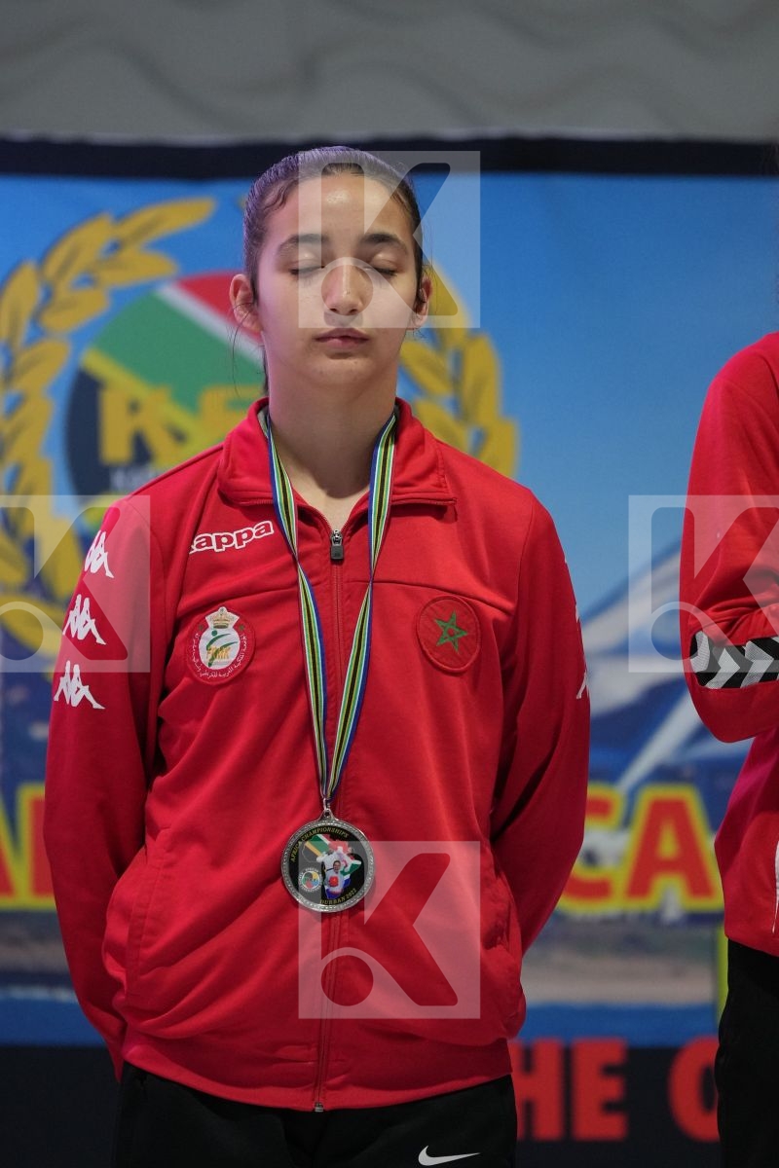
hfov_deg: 4.6
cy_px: 584
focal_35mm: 300
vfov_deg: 6.9
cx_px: 390
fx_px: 9737
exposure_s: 1/250
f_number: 2.8
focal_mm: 200
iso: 2500
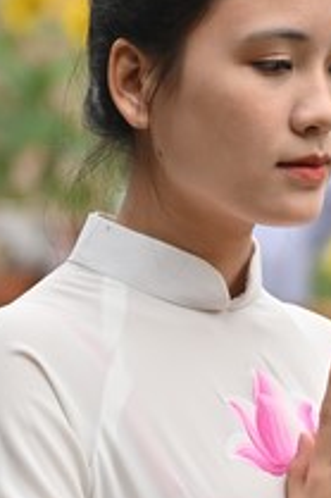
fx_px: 5152
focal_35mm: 373
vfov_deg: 5.5
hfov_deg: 3.7
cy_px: 441
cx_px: 233
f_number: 4.5
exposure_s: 1/100
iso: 100
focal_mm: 120
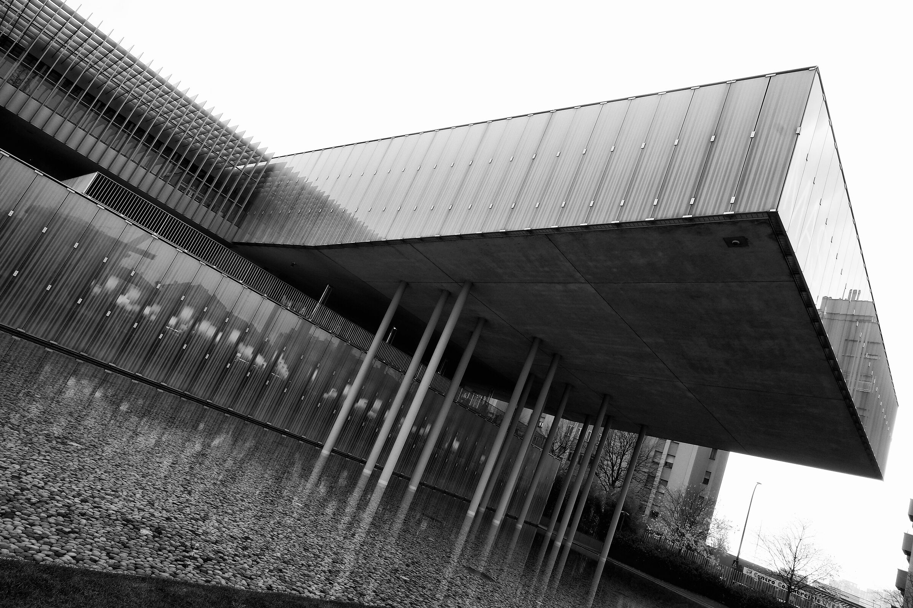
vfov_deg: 59.5
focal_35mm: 21
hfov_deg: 81.2
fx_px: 533
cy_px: 304
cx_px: 456
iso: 500
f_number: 16
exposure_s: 1/60
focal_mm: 14
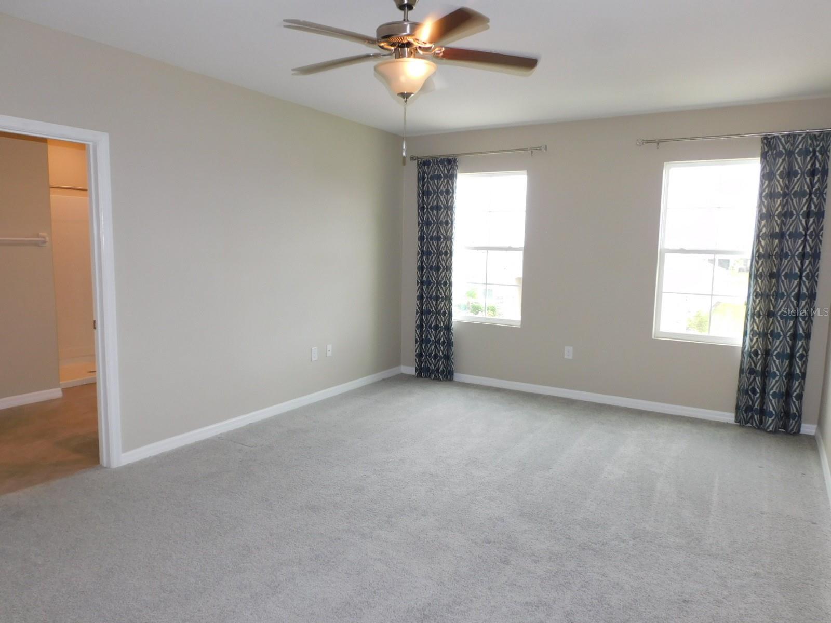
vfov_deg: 56.8
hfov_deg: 71.6
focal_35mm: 24
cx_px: 416
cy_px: 312
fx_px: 576
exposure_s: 1/50
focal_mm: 4.3
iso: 125
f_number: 3.3
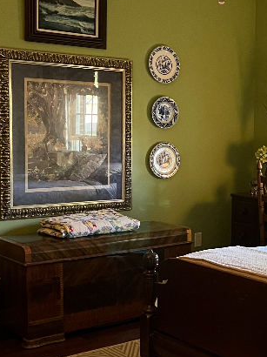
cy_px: 187
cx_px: 272
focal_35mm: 65
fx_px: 669
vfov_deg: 29.8
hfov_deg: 21.7
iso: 500
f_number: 1.6
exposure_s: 1/40
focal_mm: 5.1
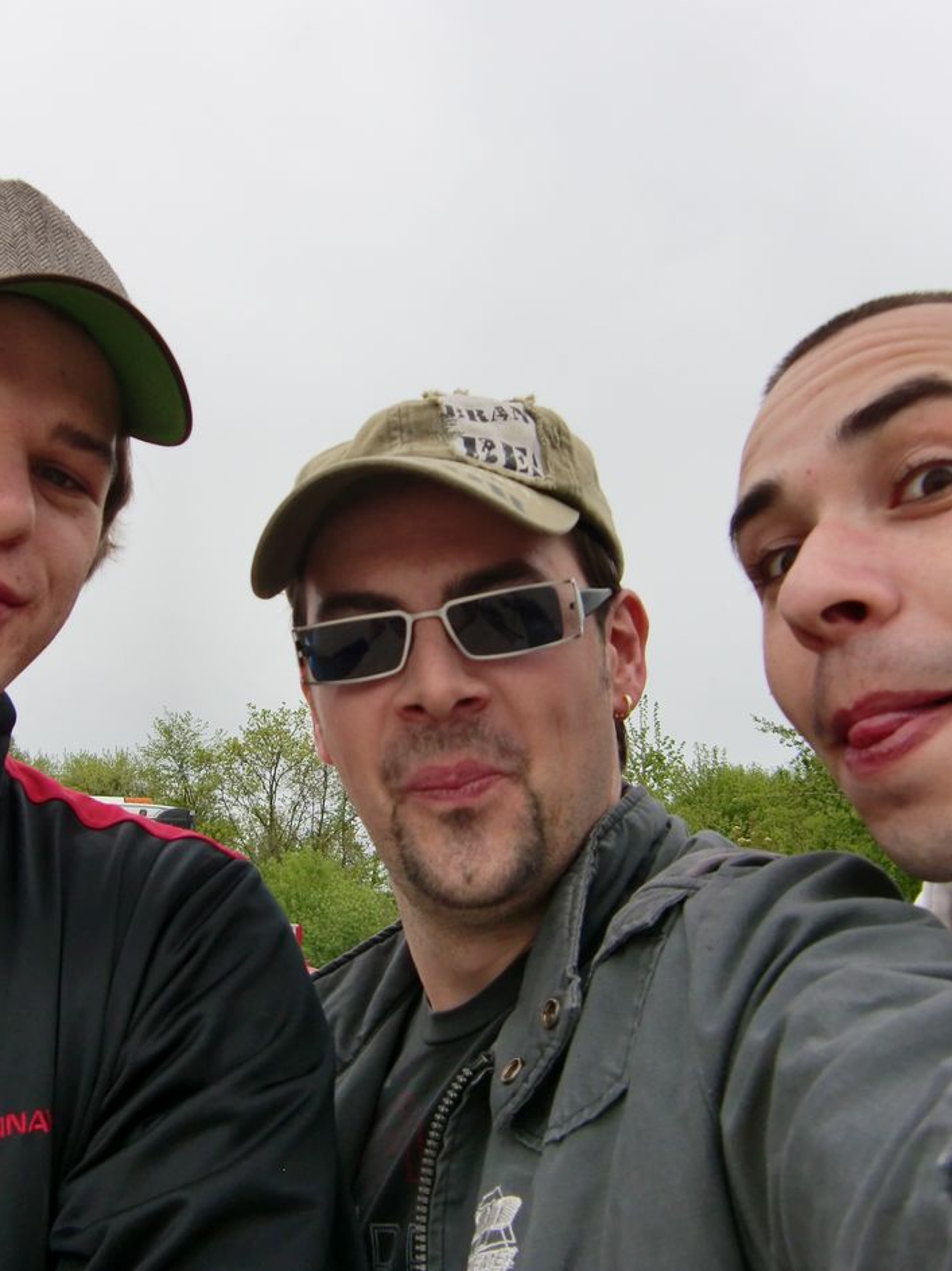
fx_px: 1394
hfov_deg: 37.1
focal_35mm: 38
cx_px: 277
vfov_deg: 49.0
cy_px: 644
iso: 64
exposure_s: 1/800
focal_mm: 4.9
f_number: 2.6
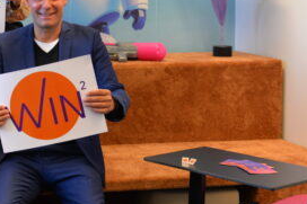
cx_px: -100
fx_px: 869
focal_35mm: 102
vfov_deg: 13.3
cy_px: 32
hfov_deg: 18.5
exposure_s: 1/60
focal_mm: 38
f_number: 4
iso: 800
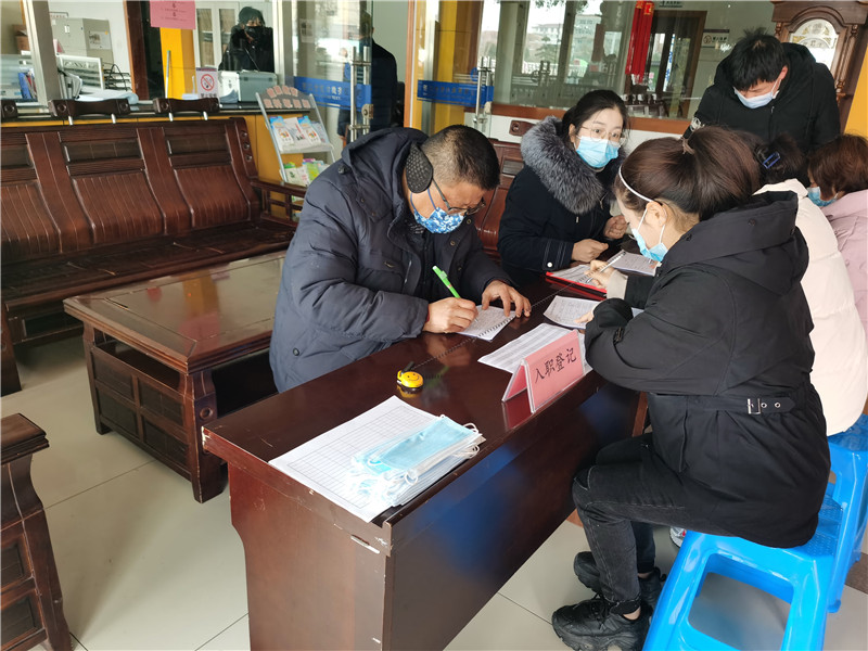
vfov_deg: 51.4
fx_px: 677
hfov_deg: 65.3
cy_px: 326
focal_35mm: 27
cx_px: 434
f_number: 1.6
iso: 125
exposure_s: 1/50
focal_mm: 5.56
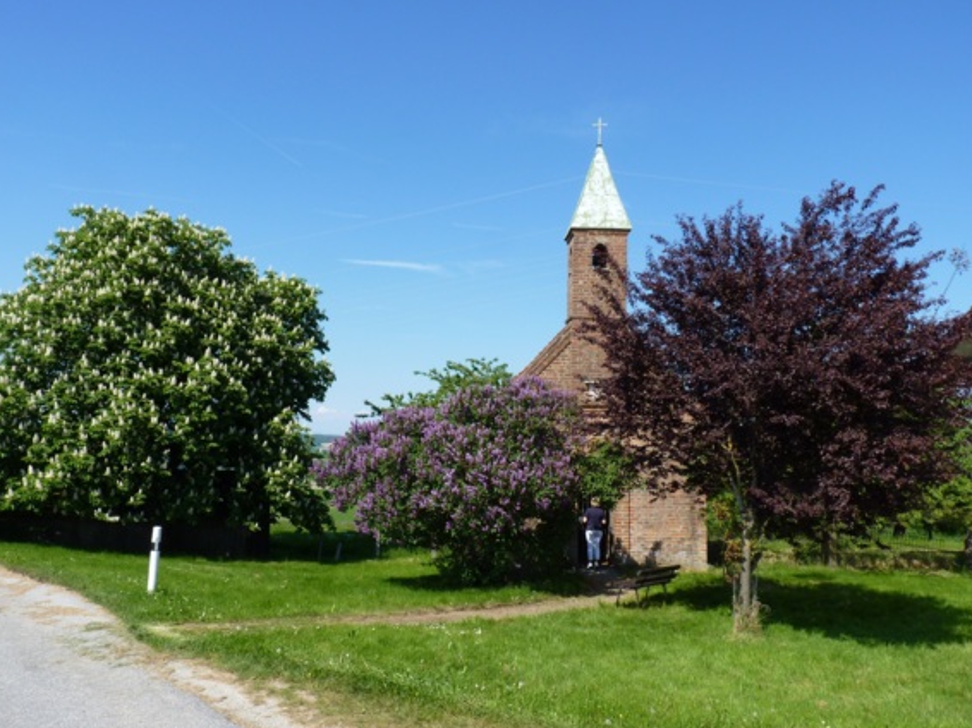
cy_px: 376
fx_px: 786
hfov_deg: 63.5
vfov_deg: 49.7
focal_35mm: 28
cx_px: 483
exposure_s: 1/250
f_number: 5.6
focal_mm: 4.8
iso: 80
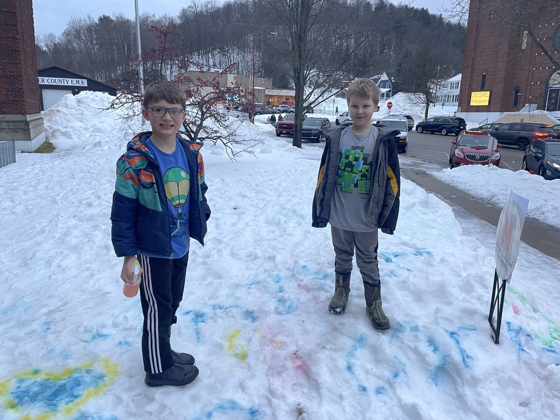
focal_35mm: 26
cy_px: 210
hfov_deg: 67.3
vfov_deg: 53.1
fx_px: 421
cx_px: 280
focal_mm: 4.2
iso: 80
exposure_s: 1/50
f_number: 1.6
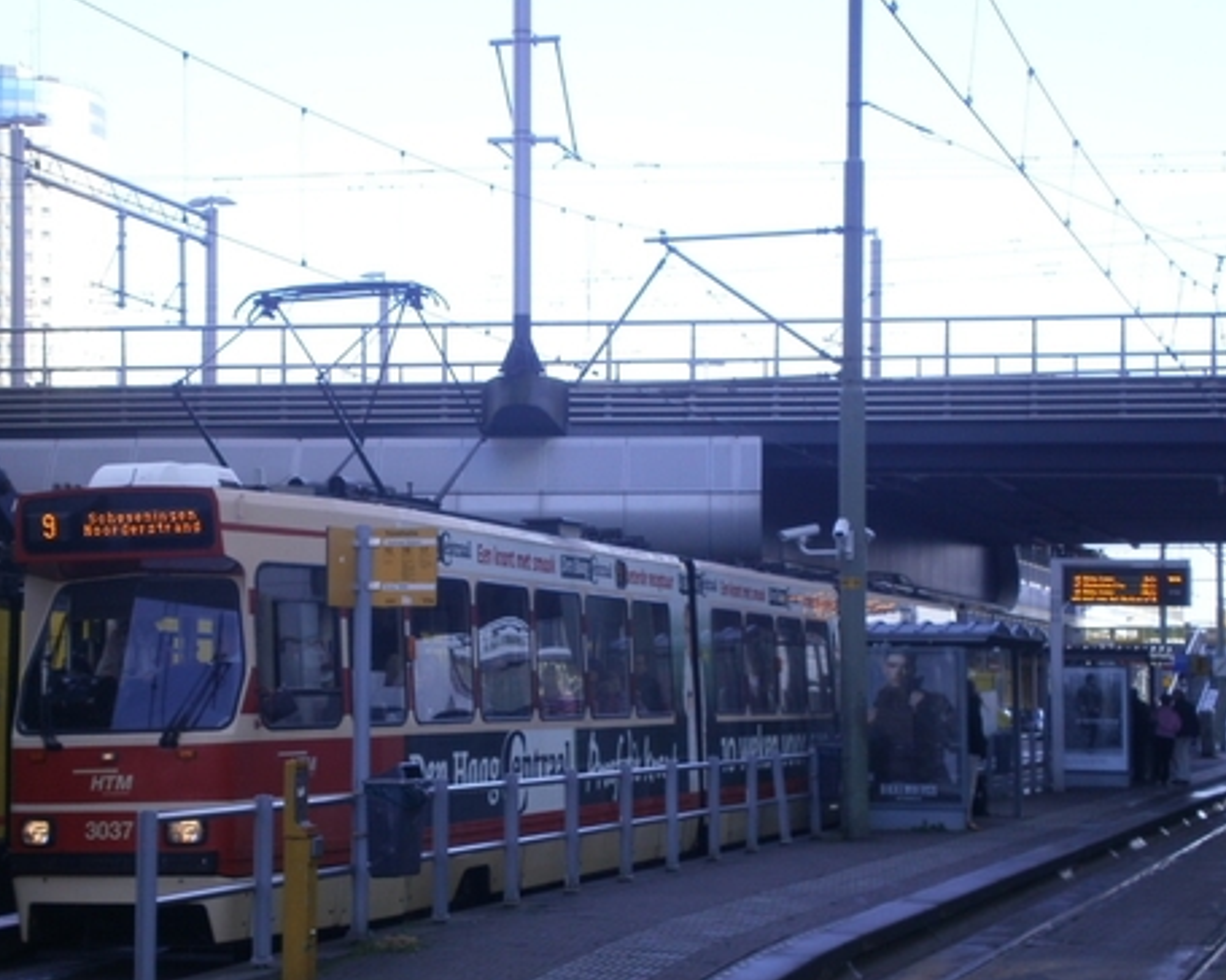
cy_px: 565
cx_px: 485
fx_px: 2758
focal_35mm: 76
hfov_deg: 25.0
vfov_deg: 20.2
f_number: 5.9
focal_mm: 10.3
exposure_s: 1/100
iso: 100
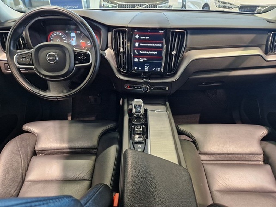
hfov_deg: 73.9
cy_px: 104
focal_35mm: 23
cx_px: 138
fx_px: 183
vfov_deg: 58.9
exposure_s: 1/100
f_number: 1.8
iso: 320
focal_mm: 5.4
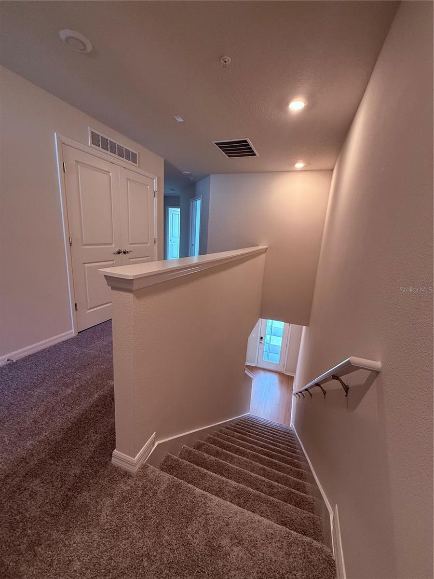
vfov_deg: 102.1
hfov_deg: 85.7
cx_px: 217
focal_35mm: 14
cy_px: 290
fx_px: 234
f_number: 2.2
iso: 250
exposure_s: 1/120
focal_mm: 2.22
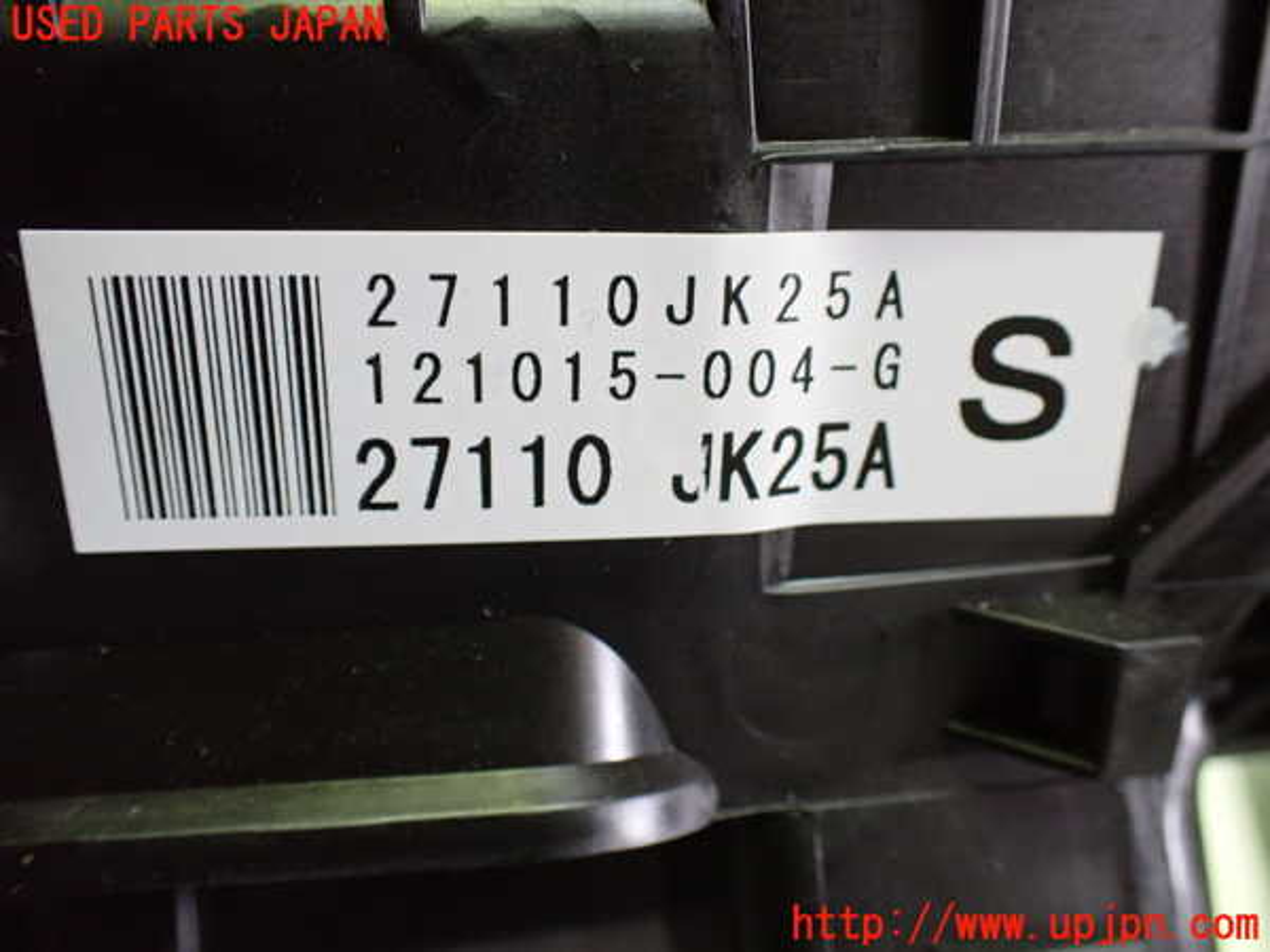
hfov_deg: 60.0
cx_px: 635
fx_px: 1101
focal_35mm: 30
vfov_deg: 46.8
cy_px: 476
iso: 800
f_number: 2.3
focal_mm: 5.4
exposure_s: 1/80
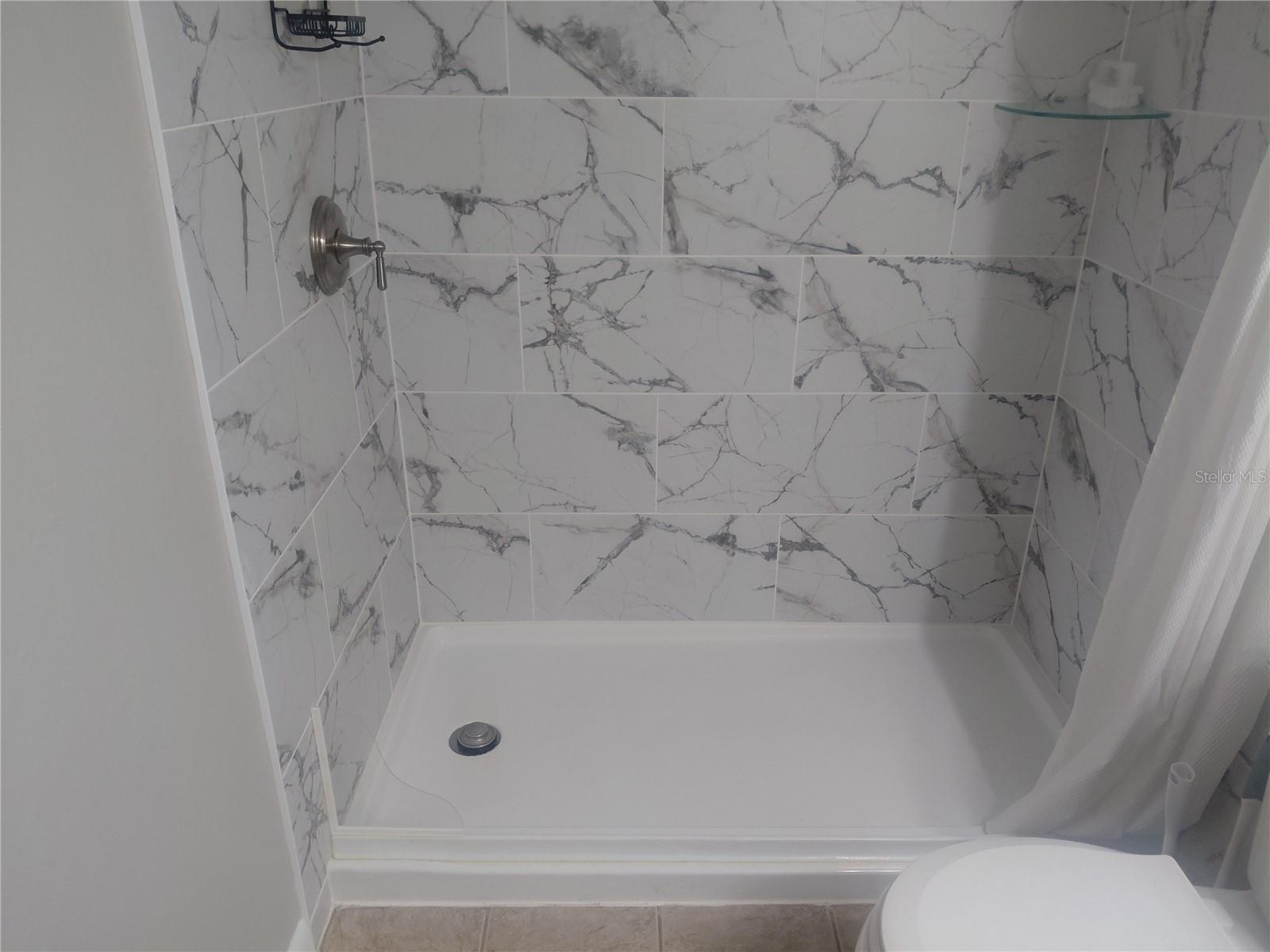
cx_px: 635
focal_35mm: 25
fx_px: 917
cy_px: 476
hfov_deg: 69.4
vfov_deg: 54.9
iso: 250
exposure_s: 1/120
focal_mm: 4.69
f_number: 1.8
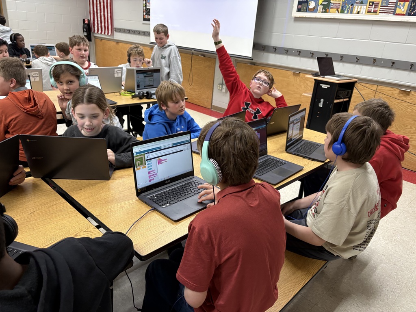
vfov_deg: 53.1
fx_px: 312
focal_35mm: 26
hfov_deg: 67.3
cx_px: 208
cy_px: 156
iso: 200
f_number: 1.6
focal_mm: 5.96
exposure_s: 1/60
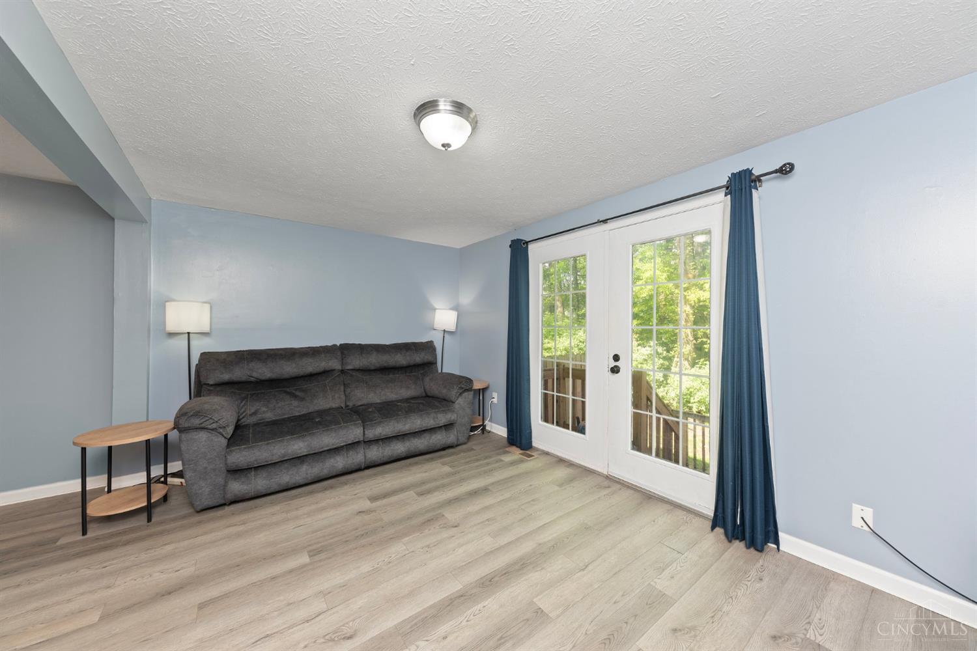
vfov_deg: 90.0
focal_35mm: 12
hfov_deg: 112.6
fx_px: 326
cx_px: 488
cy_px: 326
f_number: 5.6
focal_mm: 12
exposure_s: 1/25
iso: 400
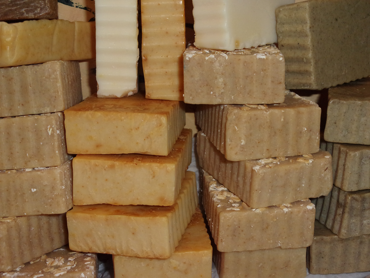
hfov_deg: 36.2
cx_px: 185
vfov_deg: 27.5
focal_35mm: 53
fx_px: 567
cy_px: 139
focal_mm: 9.5
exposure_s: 1/34
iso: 200
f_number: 4.9
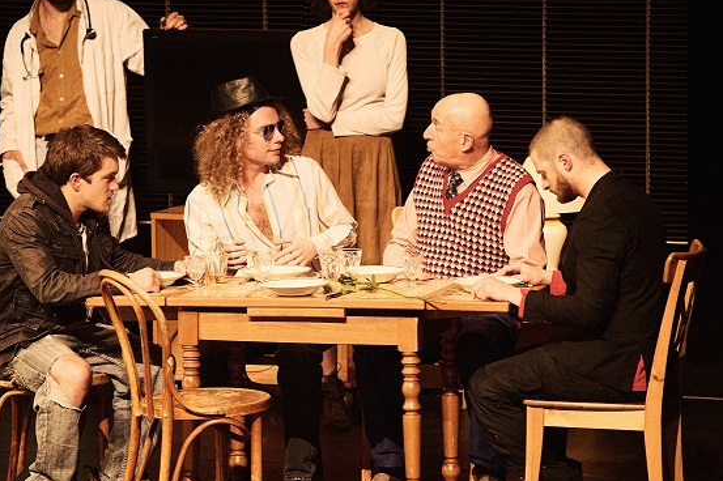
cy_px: 243
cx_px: 333
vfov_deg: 5.4
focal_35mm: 253
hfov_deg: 8.1
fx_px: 5078
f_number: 4
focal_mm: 190
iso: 5000
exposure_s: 1/160
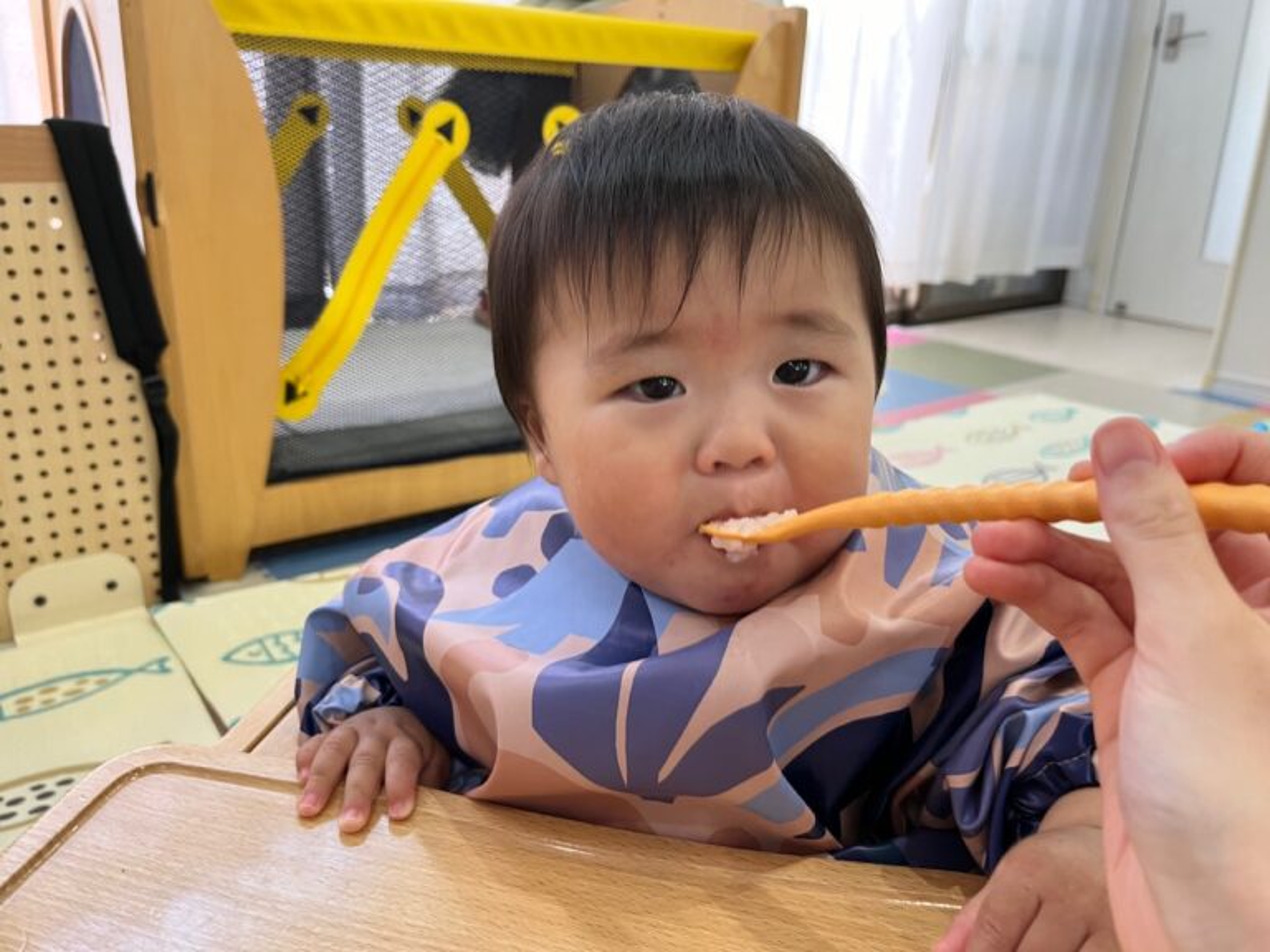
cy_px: 476
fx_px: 954
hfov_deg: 67.3
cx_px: 635
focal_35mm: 26
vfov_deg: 53.1
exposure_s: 1/60
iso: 125
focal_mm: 5.1
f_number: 1.6
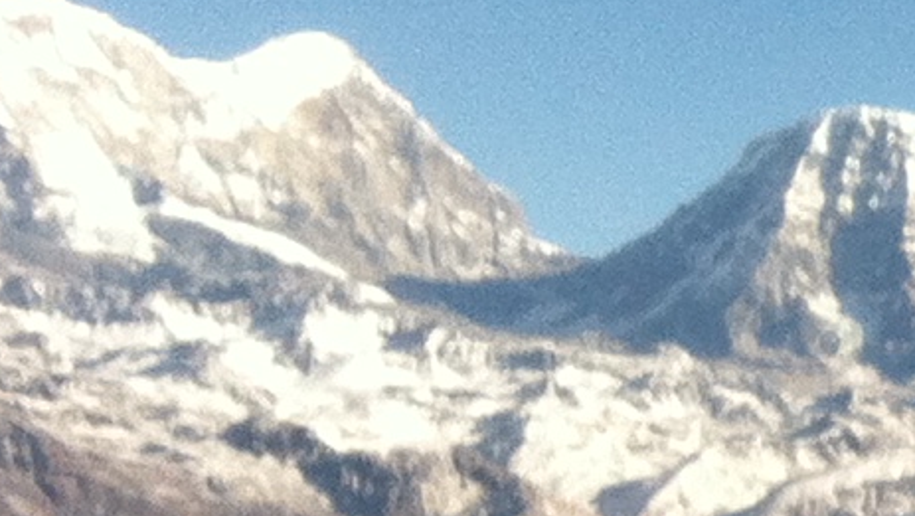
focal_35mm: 213
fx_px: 5171
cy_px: 749
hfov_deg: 8.9
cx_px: 2405
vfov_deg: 5.7
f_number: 2.8
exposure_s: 1/909
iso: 80
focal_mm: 3.85
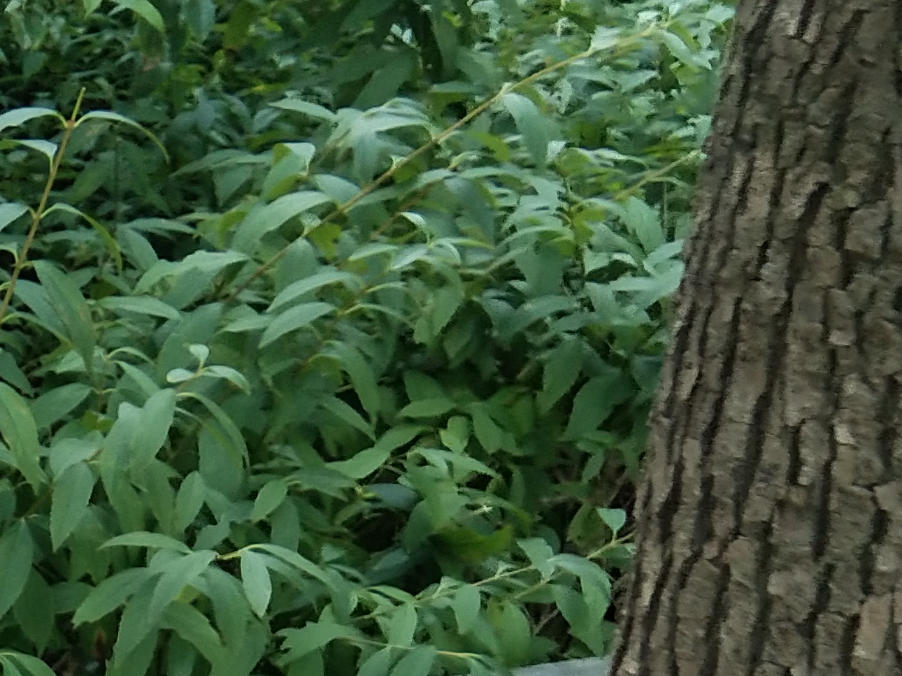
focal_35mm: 100
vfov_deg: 14.0
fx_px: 2605
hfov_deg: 17.7
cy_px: 975
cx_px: -441
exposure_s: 1/33.3
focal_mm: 3.69
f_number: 2.2
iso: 250
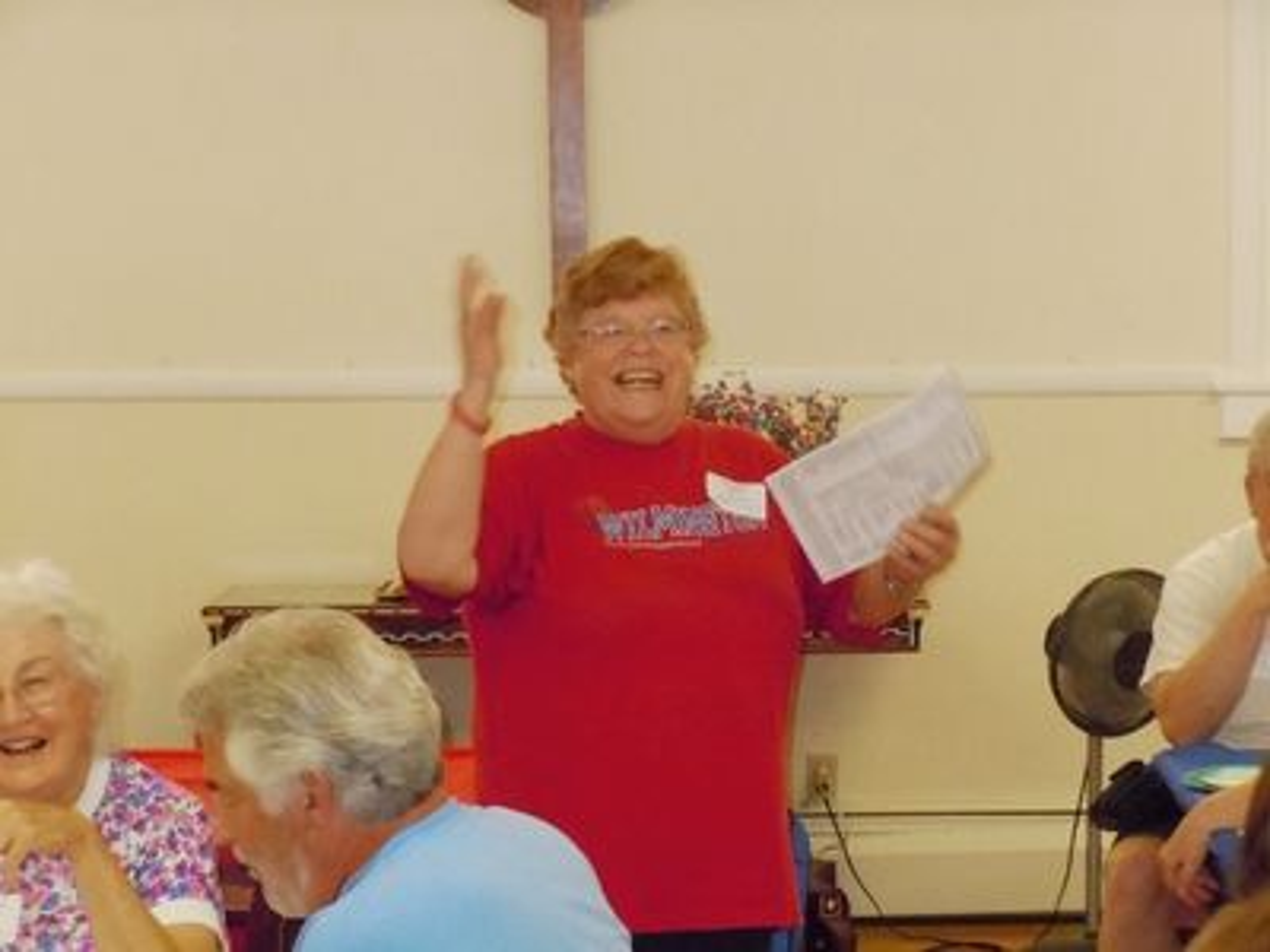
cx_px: 635
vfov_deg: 12.3
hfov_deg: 16.4
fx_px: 4403
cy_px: 476
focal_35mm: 120
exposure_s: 1/50
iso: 1000
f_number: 5.4
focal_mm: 21.5
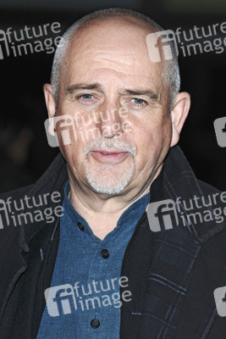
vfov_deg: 10.2
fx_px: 1905
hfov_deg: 6.8
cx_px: 113
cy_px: 170
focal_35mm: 202
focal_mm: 135
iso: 320
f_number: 4.5
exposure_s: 1/200
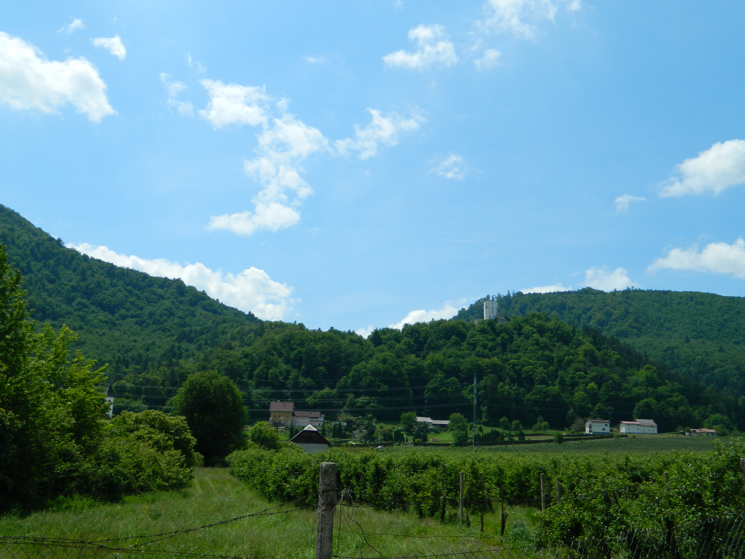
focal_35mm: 41
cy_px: 280
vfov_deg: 35.1
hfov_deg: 45.8
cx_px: 372
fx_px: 882
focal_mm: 7.3
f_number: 9.8
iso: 80
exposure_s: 1/200
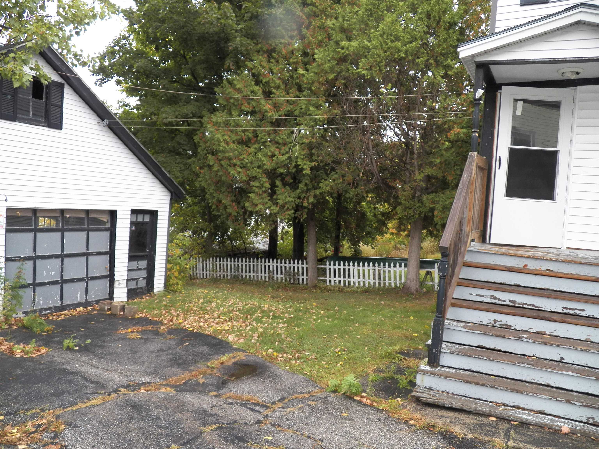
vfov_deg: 49.7
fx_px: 485
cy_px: 224
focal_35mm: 28
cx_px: 300
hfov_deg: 63.4
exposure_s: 1/125
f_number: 2.8
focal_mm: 4.9
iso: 125
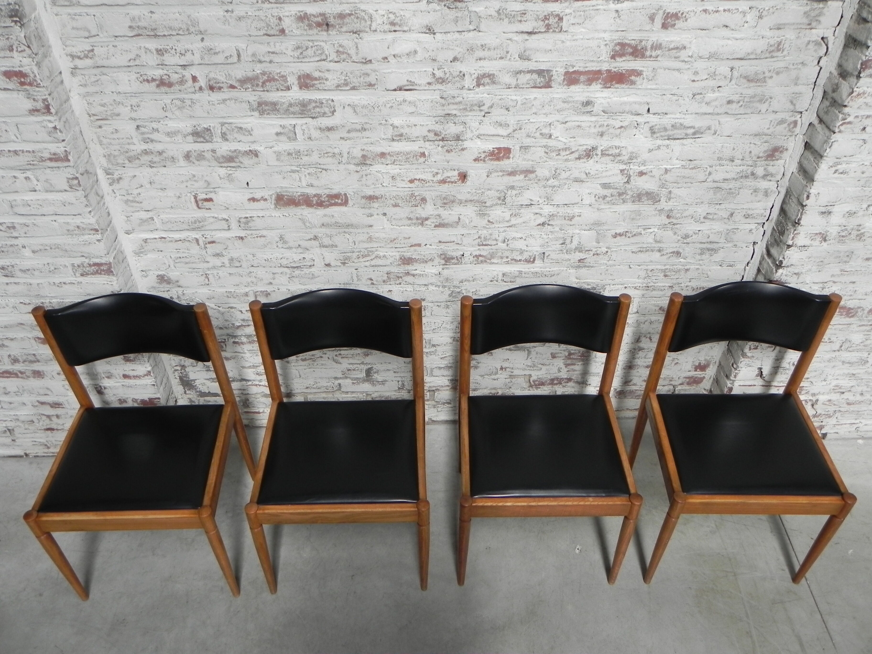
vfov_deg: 48.2
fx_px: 731
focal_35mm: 29
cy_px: 327
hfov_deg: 61.7
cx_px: 436
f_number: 2.8
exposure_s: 1/30
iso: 171
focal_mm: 5.2
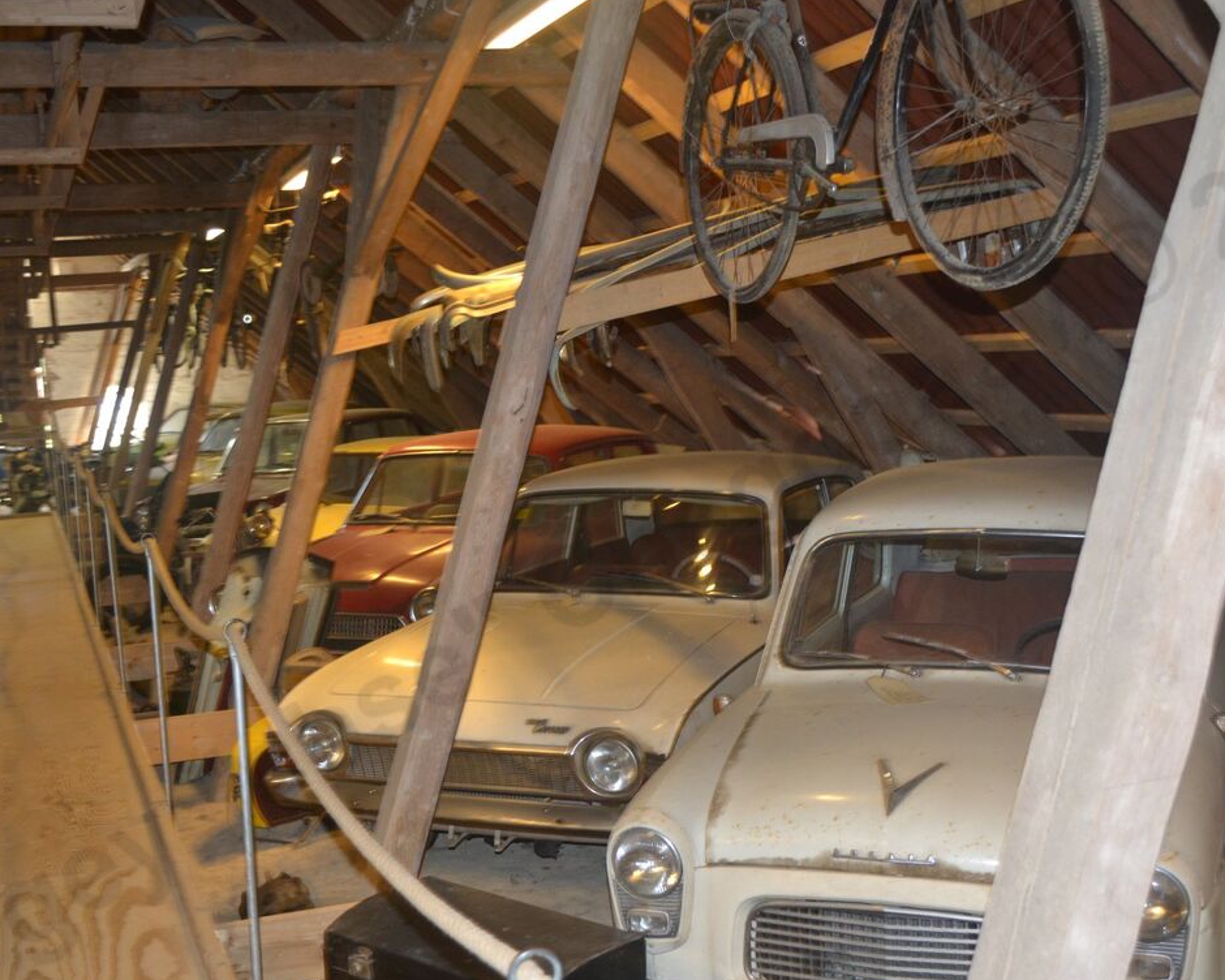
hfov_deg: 40.3
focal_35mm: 46
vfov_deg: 32.7
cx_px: 639
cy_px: 552
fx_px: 1668
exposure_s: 1/15
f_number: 4
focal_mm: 24
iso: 800
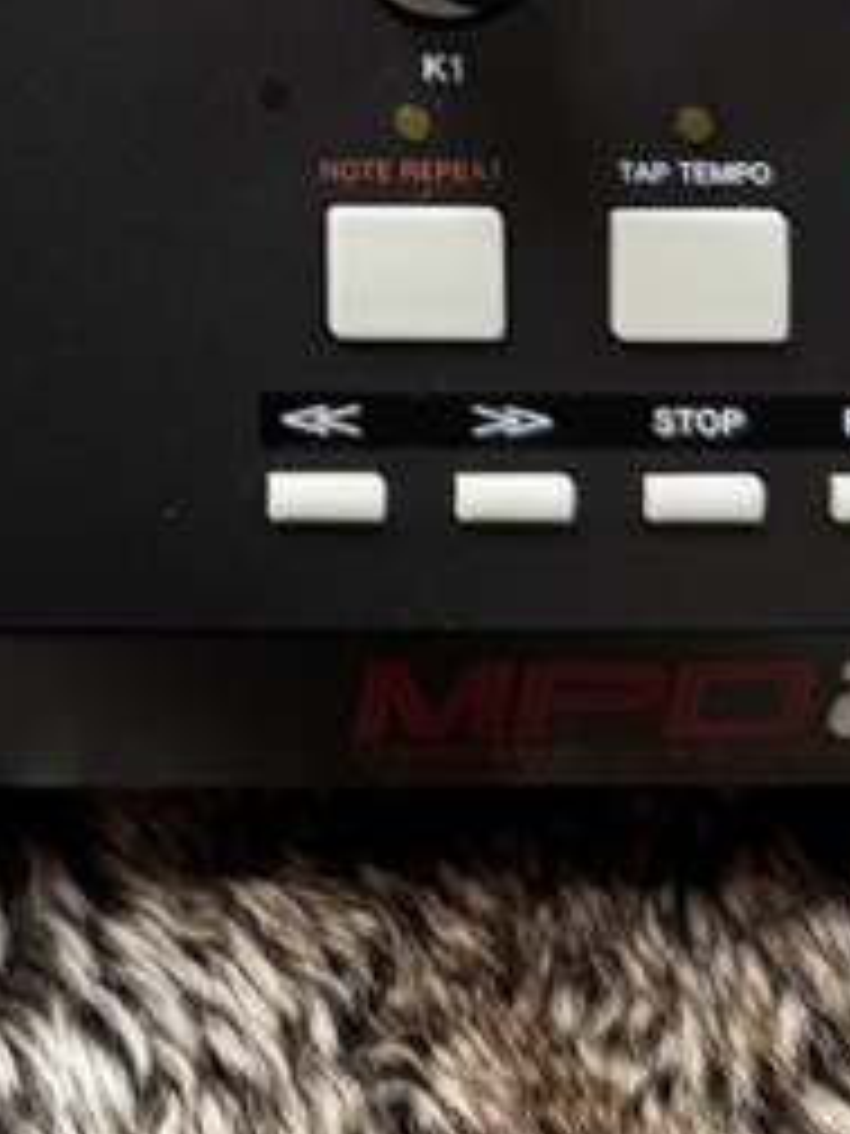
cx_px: -382
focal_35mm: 122
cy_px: -688
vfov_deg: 14.7
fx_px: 3994
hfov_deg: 11.7
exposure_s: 1/60
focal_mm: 6.76
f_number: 1.78
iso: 320
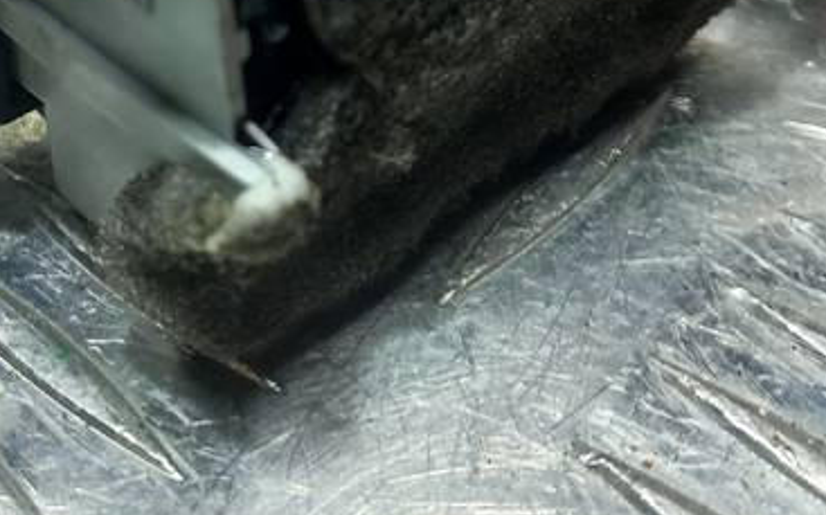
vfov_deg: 16.8
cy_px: -106
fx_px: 1665
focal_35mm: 74
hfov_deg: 27.7
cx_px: 286
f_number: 1.8
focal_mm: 4.6
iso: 32
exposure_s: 1/50
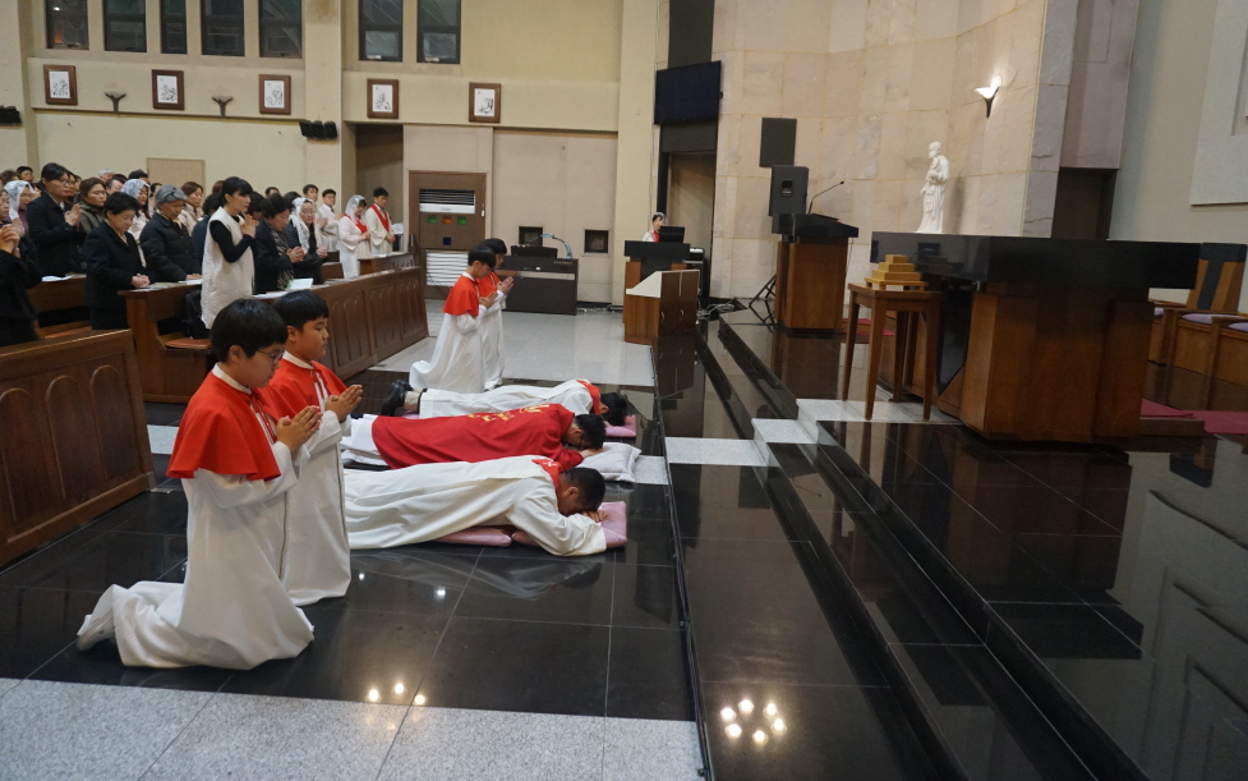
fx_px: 850
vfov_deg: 49.3
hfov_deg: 72.5
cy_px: 368
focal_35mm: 25
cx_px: 630
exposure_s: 1/160
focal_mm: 16
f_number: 3.5
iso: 1600
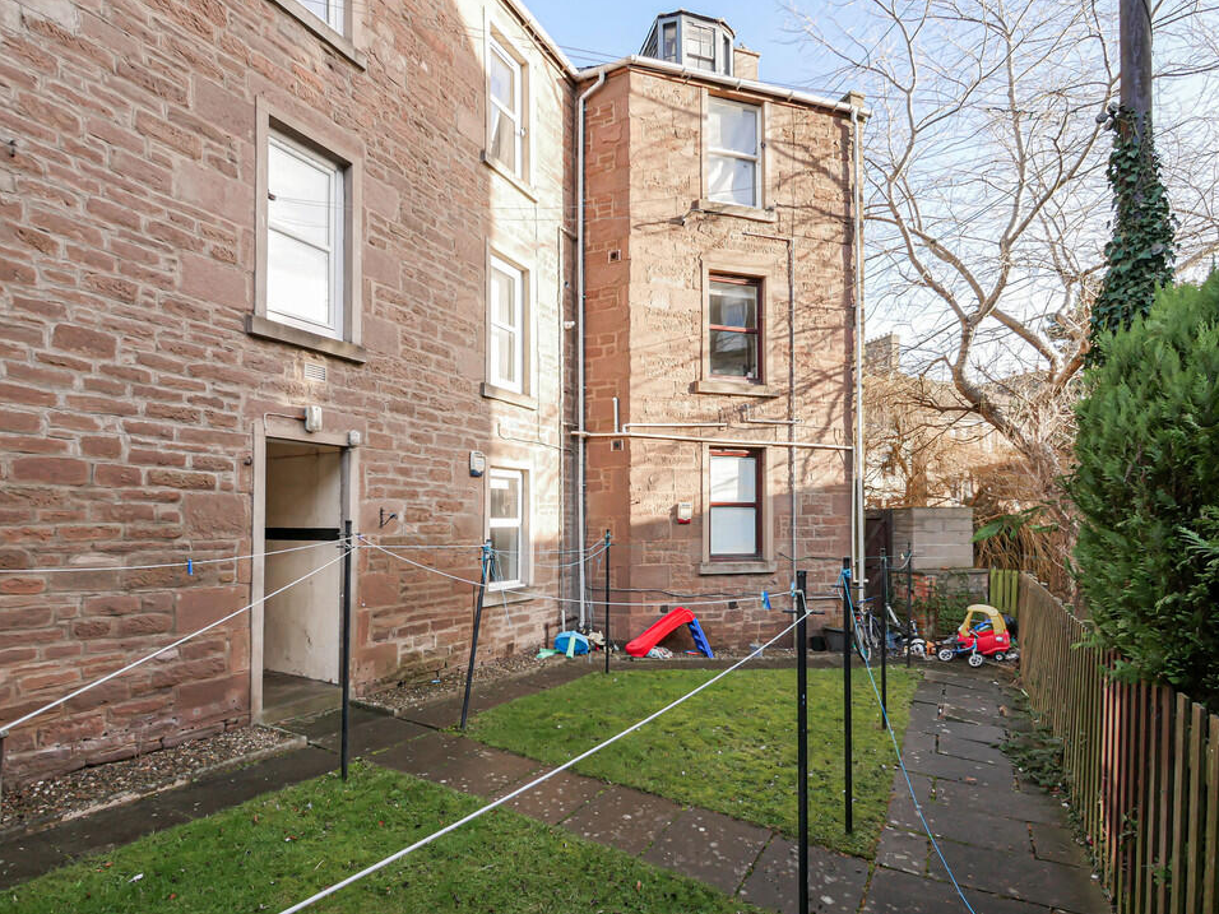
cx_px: 601
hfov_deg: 98.2
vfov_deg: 81.7
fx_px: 528
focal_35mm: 15
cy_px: 464
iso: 200
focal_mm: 7
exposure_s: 1/125
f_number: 4.5
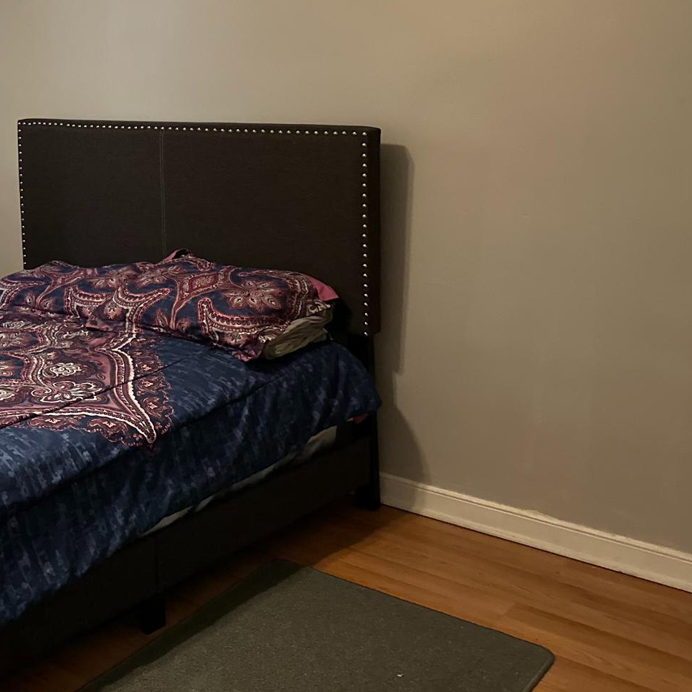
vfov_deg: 37.0
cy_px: 212
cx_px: 32
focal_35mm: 45
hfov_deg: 34.8
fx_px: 1018
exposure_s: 1/40
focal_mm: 6.86
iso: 1000
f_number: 1.78
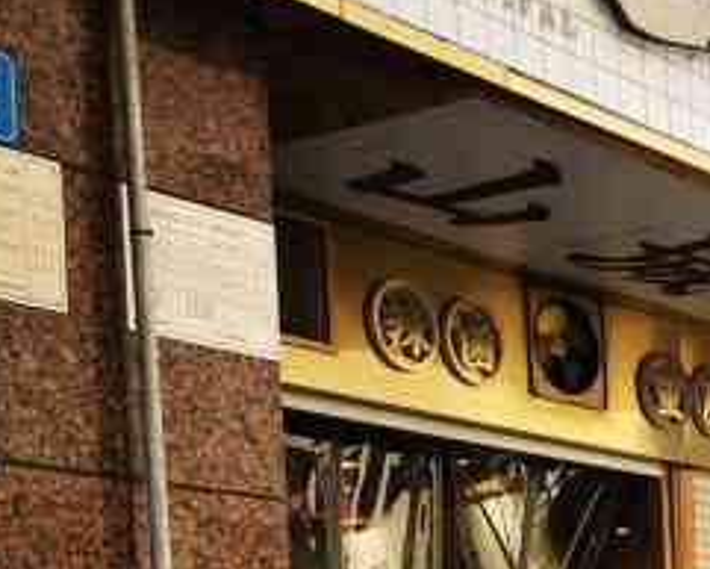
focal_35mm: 102
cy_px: 889
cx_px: 946
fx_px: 2144
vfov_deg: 14.0
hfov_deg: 17.5
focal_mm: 5.58
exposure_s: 1/370
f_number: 1.8
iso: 50
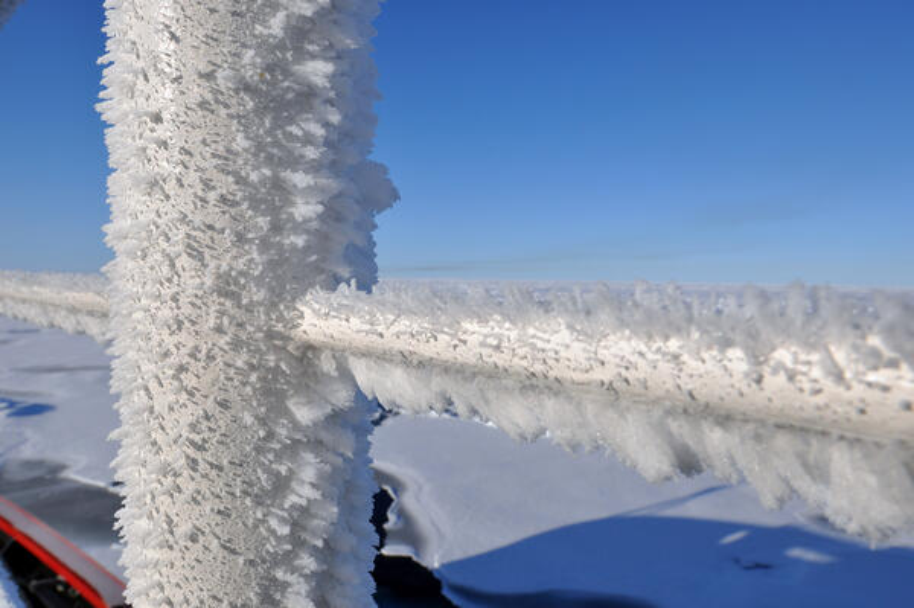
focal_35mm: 26
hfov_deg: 70.5
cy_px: 304
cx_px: 457
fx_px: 647
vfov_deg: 50.3
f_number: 11
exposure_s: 1/500
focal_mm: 17
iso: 200
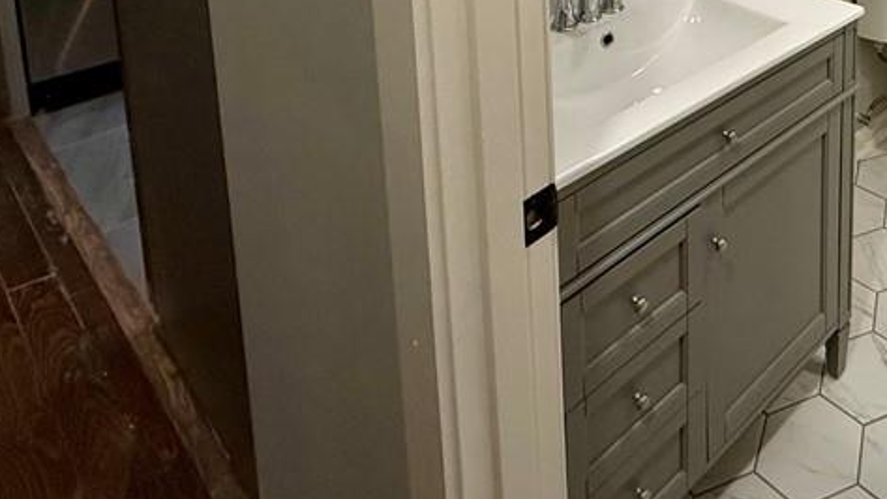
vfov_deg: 27.5
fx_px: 776
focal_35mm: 33
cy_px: -203
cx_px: 872
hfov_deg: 49.4
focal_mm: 2.22
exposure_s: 1/120
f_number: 2.2
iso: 320
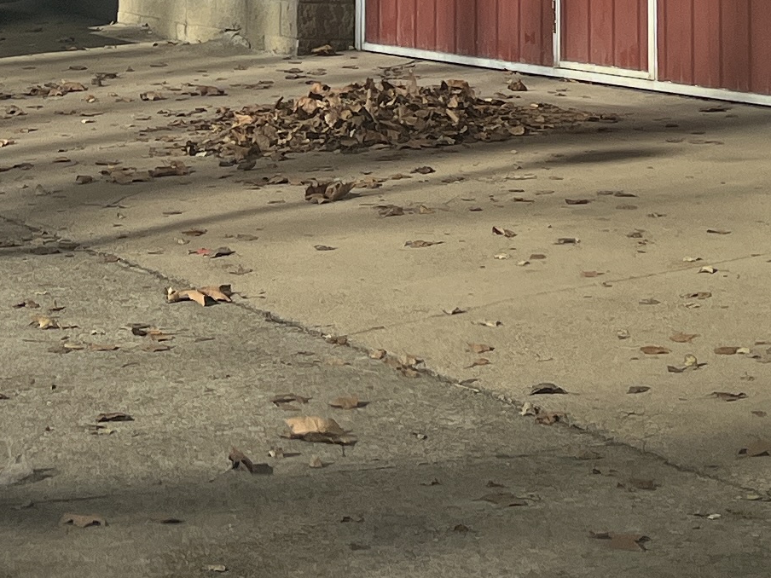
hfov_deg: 16.8
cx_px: 134
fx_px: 2584
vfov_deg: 12.1
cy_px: -341
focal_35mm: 116
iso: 50
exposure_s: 1/5319
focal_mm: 5.1
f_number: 1.6
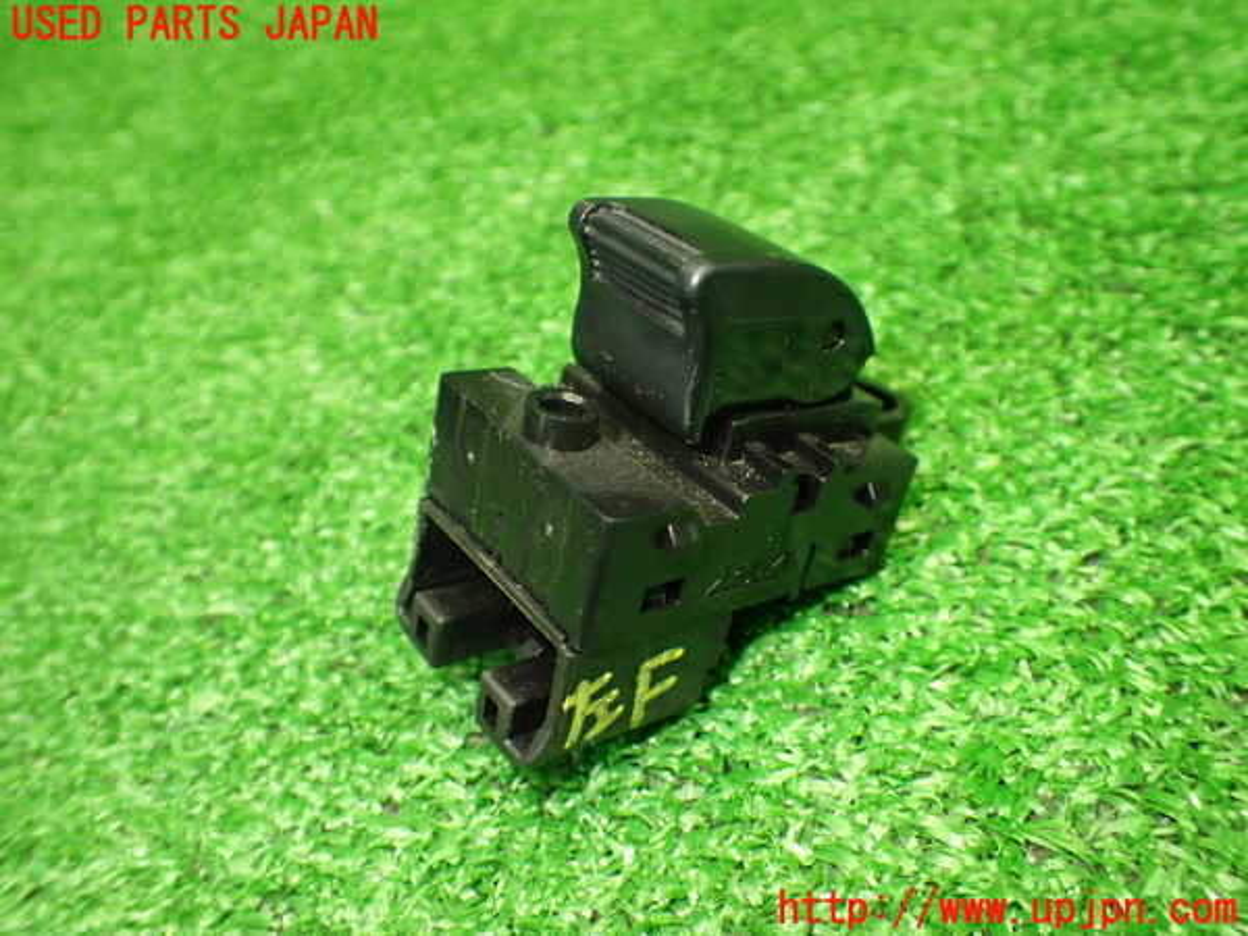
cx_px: 624
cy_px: 468
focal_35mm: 30
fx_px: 1082
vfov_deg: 46.8
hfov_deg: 60.0
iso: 800
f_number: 2.3
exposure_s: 1/125
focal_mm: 5.4
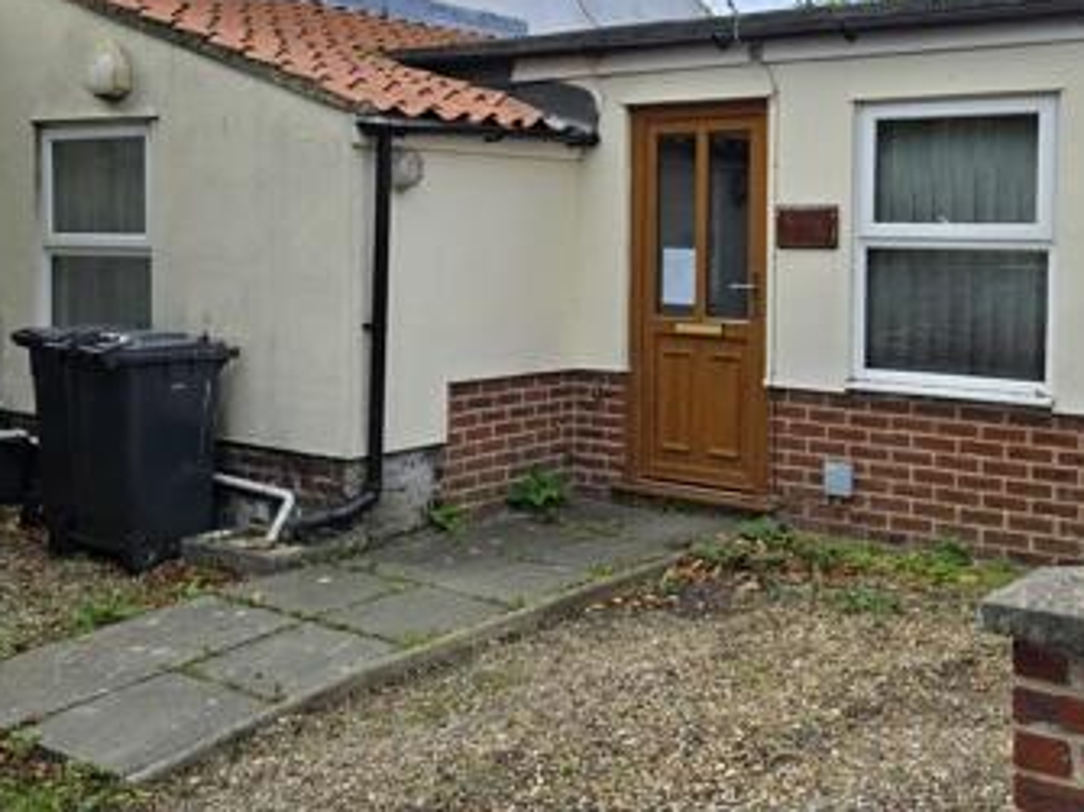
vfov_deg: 31.9
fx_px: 1409
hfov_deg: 41.9
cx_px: 637
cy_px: 265
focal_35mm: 45
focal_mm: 5.4
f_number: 1.8
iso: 50
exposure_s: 1/2921
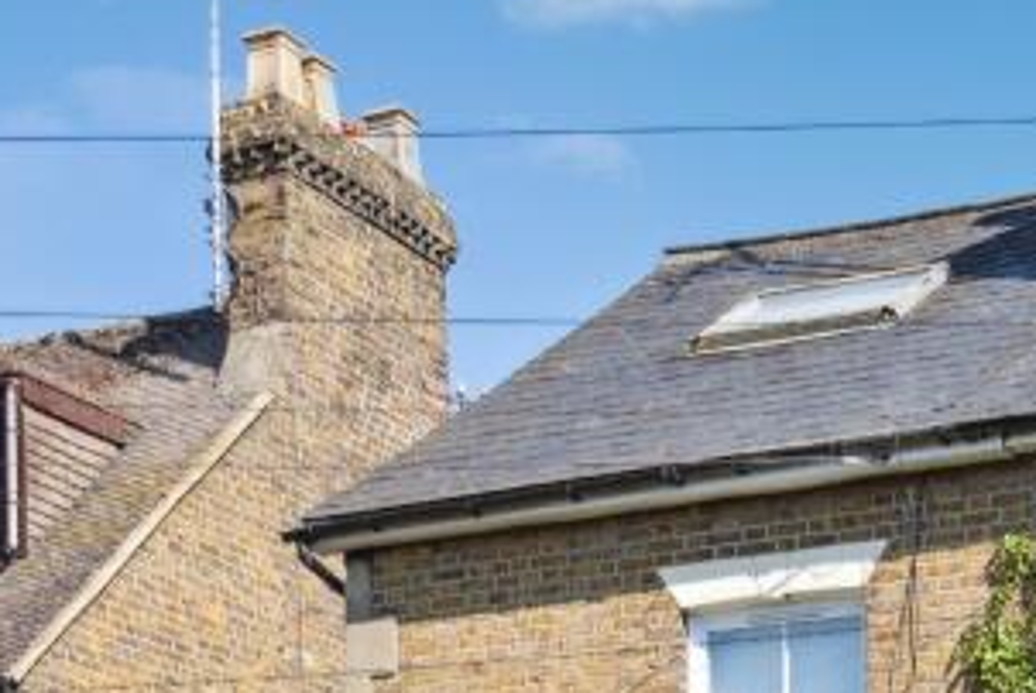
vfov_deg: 12.7
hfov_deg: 19.1
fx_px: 3025
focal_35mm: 105
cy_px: 899
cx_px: 950
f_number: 5
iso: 640
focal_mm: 31
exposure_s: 1/2000
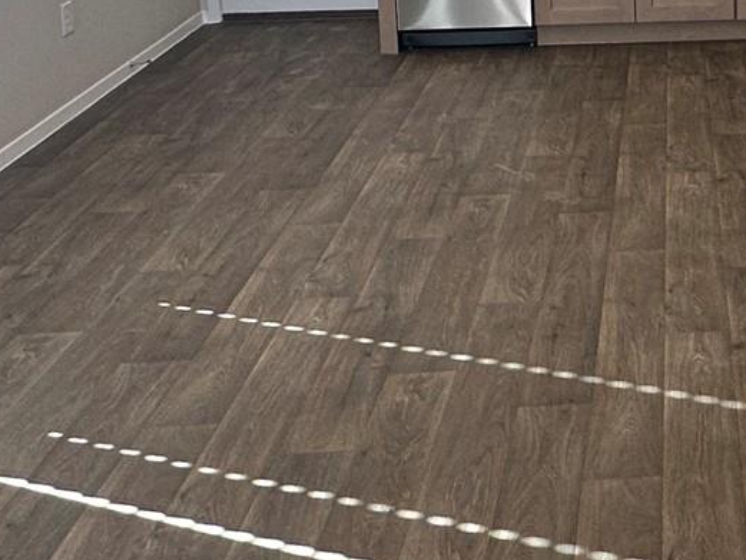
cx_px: 763
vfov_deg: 24.1
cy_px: -119
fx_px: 1186
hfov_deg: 31.9
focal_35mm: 55
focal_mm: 2.22
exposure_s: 1/120
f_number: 2.2
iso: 125
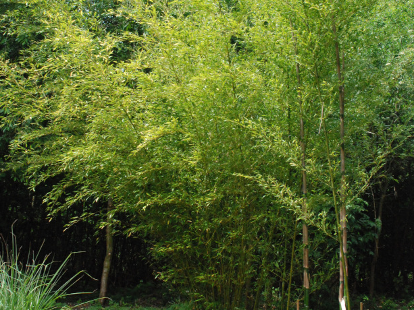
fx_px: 682
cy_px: 89
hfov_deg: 33.8
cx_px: 208
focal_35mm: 57
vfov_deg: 25.4
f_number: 11
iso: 1600
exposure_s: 1/500
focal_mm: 26
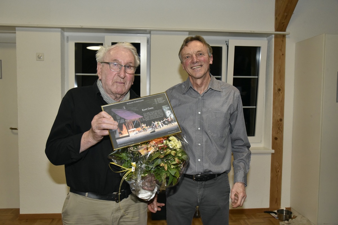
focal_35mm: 31
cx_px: 169
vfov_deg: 42.3
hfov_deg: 60.3
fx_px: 291
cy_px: 112
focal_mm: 31
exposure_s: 1/60
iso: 4000
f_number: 10
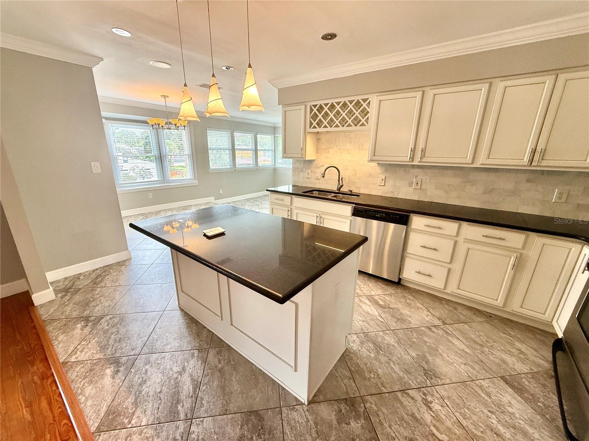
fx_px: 238
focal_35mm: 14
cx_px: 294
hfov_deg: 102.1
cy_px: 220
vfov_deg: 85.7
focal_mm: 2.22
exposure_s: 1/120
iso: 160
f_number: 2.2
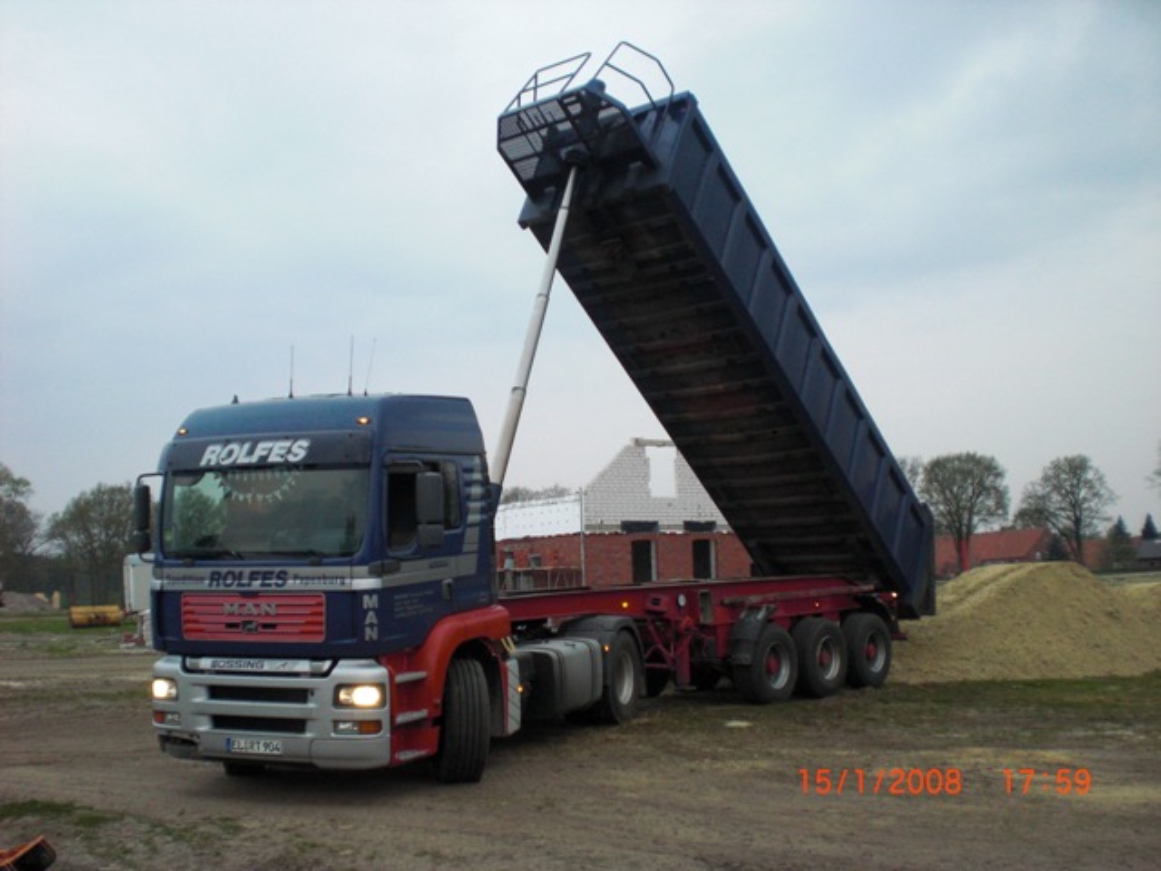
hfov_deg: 49.0
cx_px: 580
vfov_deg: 37.7
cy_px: 436
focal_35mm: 38
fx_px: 1274
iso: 200
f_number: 3.1
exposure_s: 1/60
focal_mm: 6.3
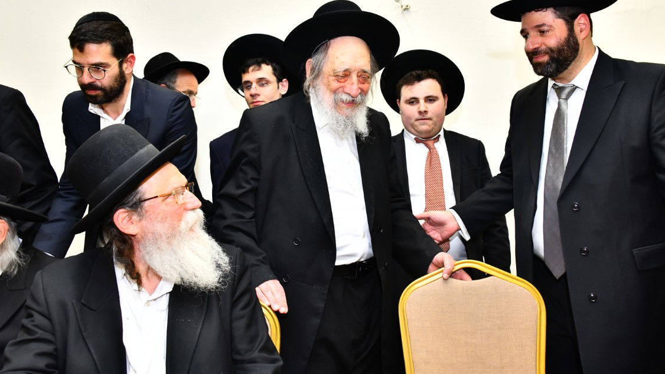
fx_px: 529
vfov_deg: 38.9
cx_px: 325
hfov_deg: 64.3
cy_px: 156
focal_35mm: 30
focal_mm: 28
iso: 1250
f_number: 5.6
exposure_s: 1/160
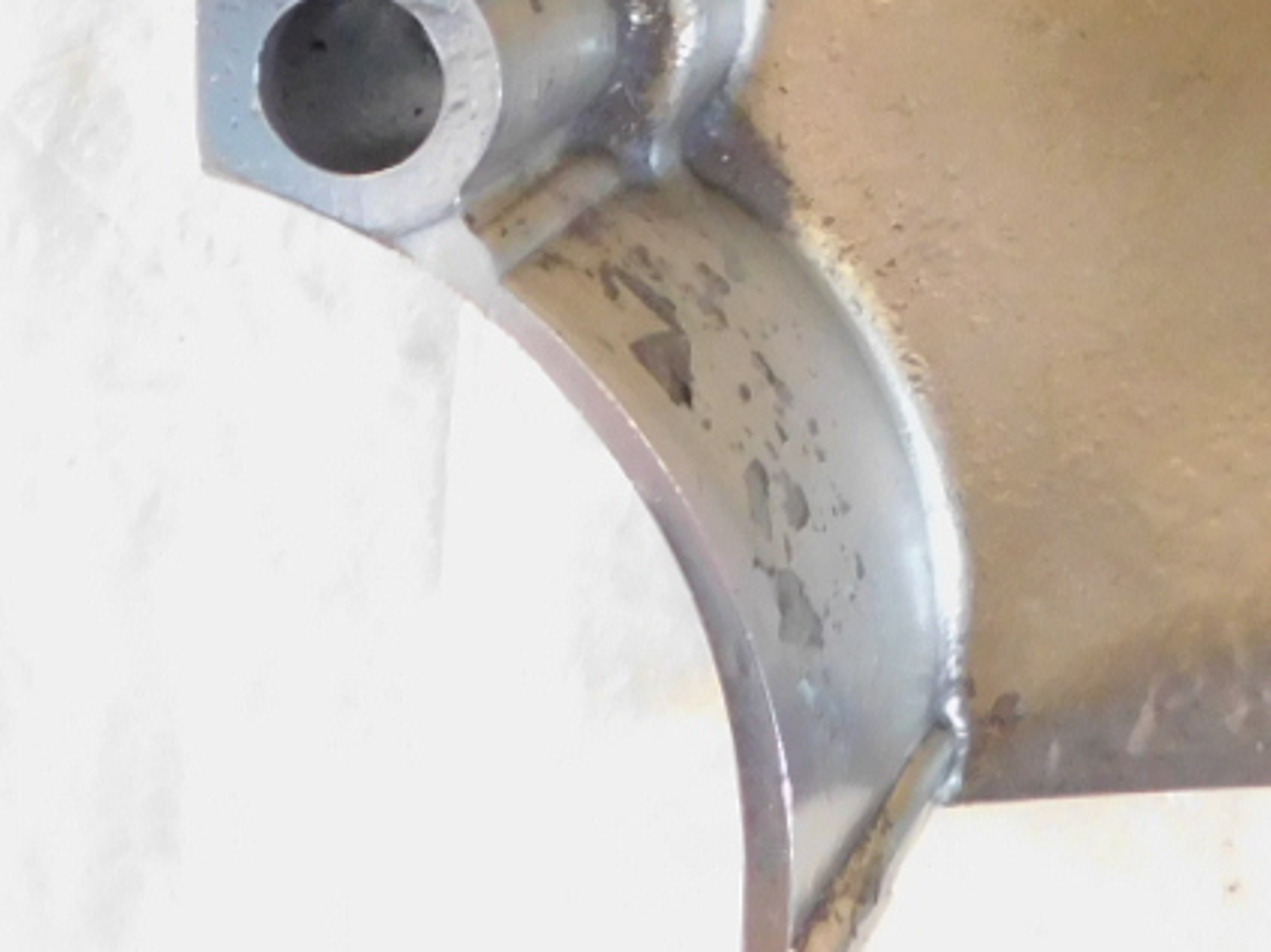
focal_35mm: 87
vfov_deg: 16.2
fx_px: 3193
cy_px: -240
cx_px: 1602
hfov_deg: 20.7
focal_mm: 4
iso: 400
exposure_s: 1/30
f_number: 3
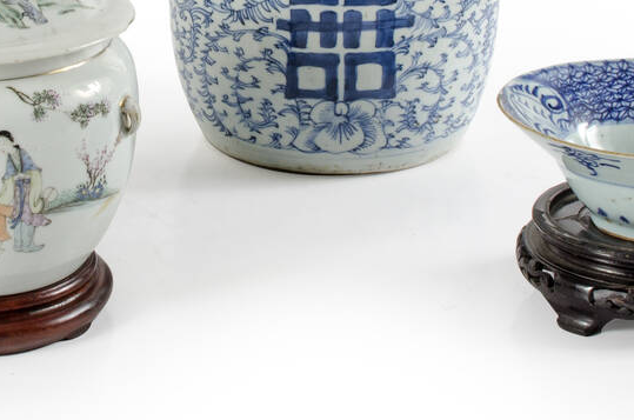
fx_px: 2395
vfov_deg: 9.9
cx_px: 113
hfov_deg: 15.0
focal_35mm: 136
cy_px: 9
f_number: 20
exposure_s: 1/160
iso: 125
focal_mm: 35
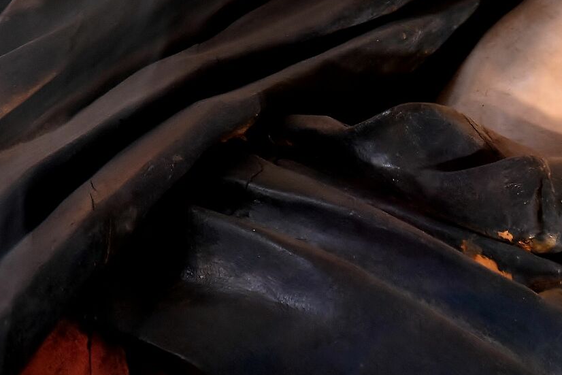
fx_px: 4762
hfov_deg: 6.7
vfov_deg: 4.5
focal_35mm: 305
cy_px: 200
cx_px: 740
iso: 800
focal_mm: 70
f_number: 4
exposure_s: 1/60
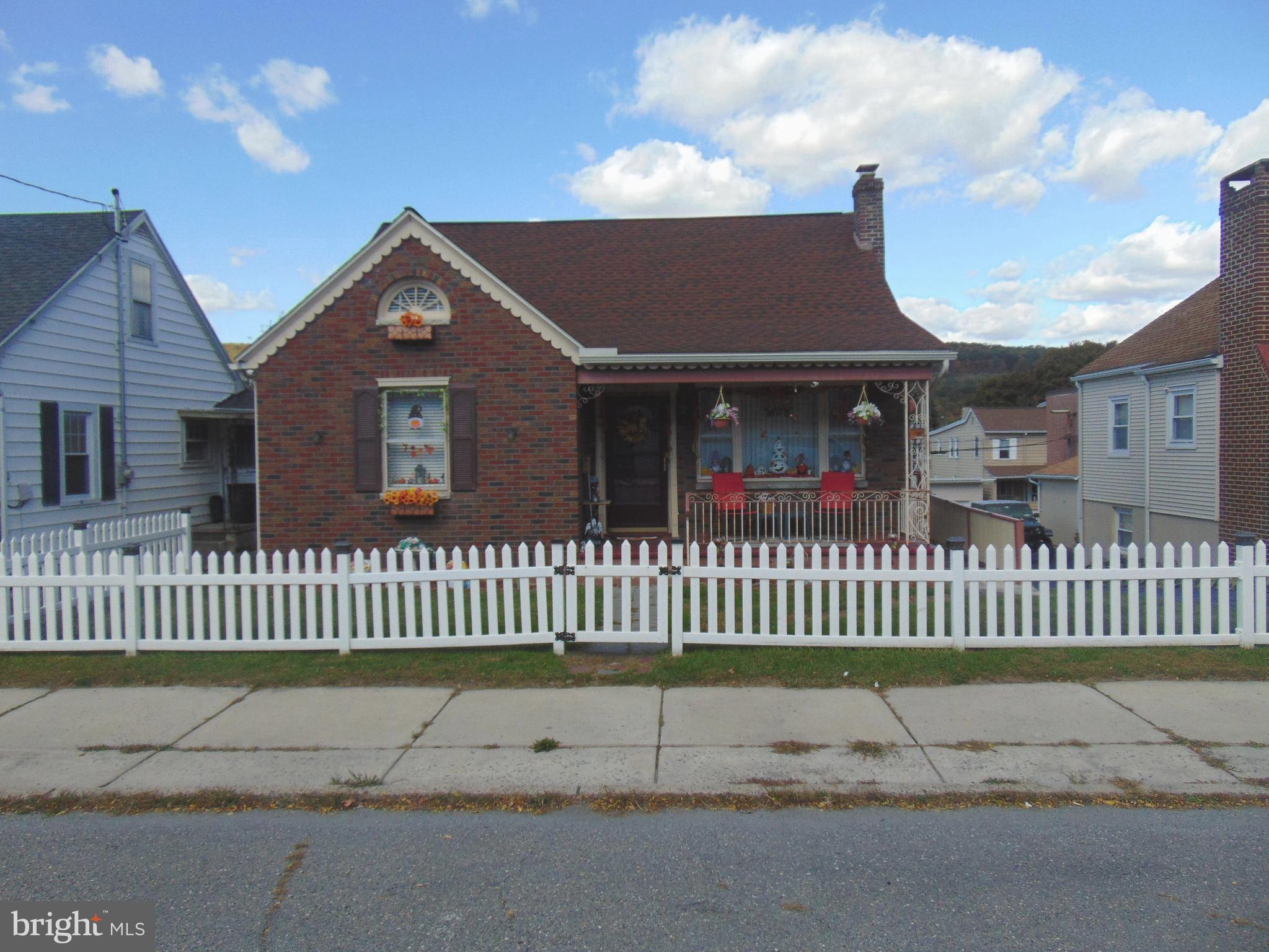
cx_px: 634
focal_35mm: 25
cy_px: 476
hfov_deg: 69.4
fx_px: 917
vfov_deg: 54.9
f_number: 3
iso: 80
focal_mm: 4.5
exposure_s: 1/1000
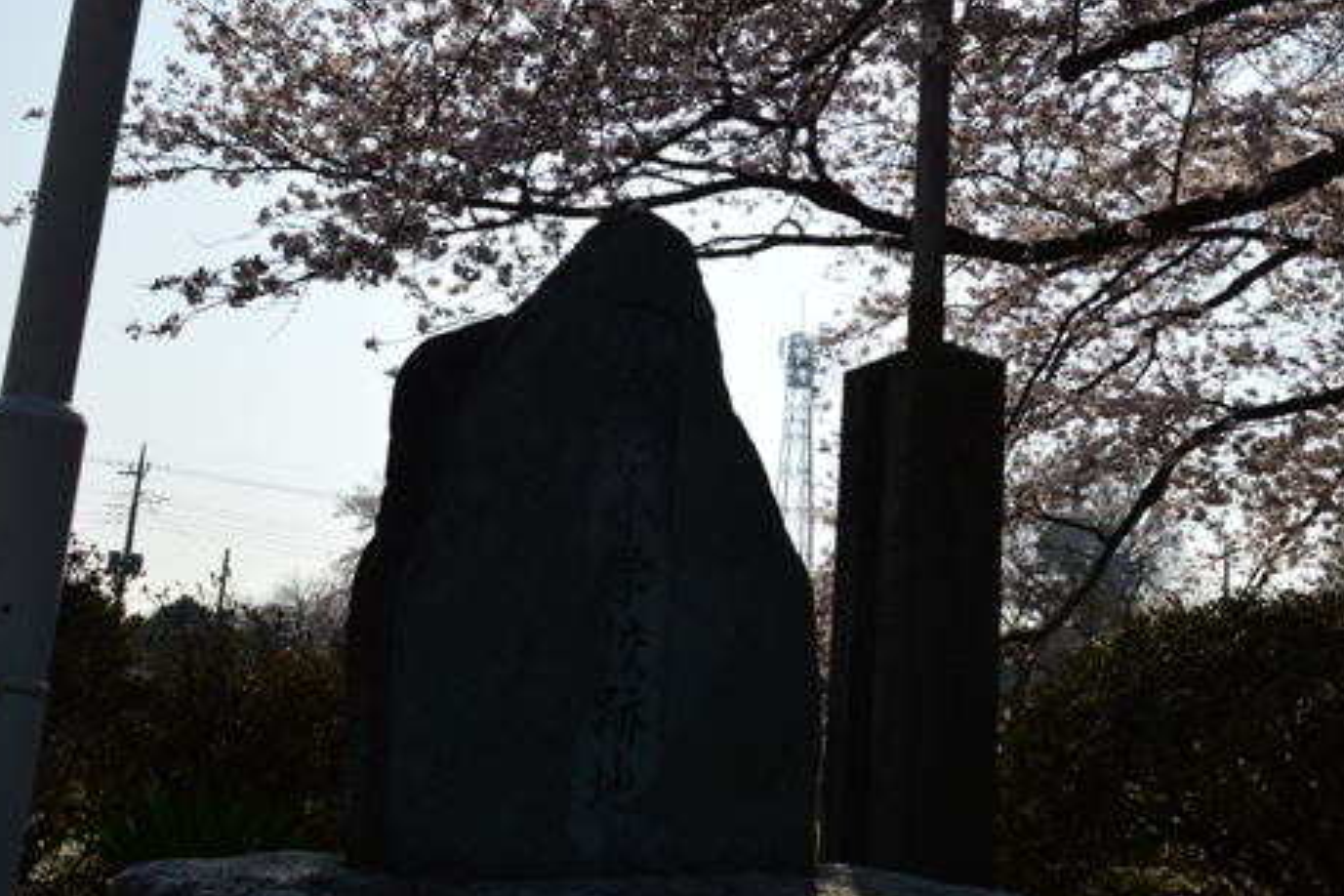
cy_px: 290
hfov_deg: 42.7
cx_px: 758
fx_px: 1717
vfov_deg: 29.0
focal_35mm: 46
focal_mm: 22
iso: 250
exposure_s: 1/500
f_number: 11
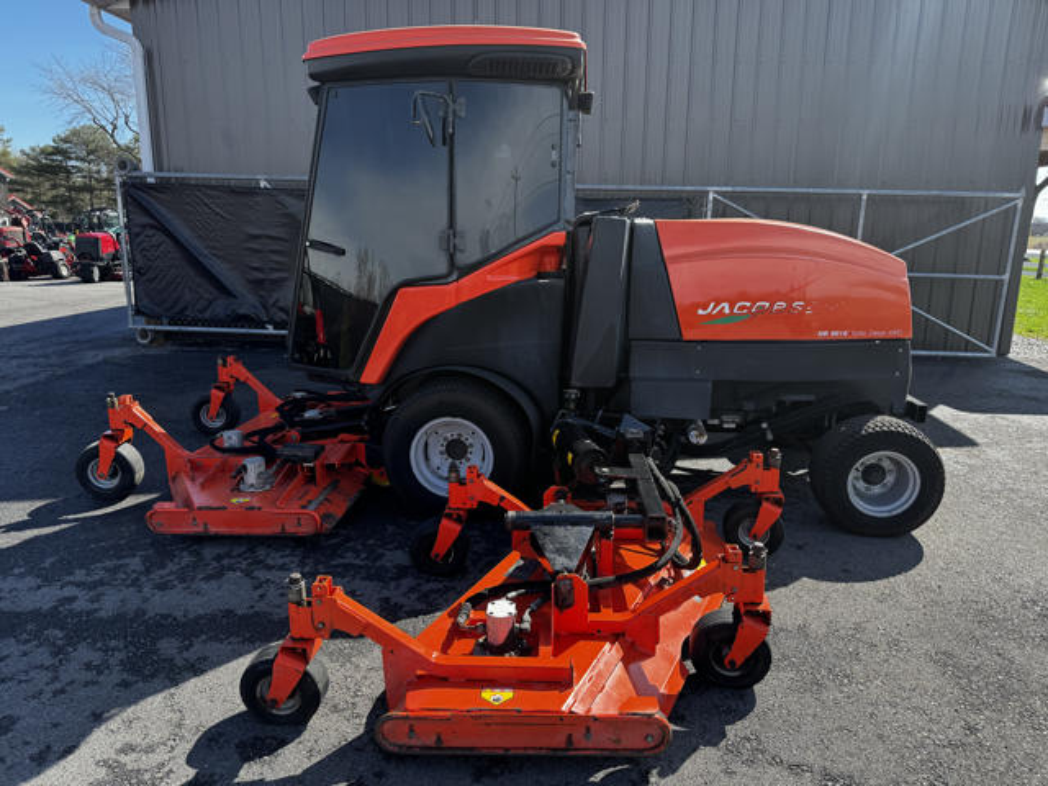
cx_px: 524
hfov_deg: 71.6
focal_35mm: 24
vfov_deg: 56.8
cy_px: 393
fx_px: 727
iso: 80
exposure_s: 1/1010
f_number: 1.78
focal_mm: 6.76
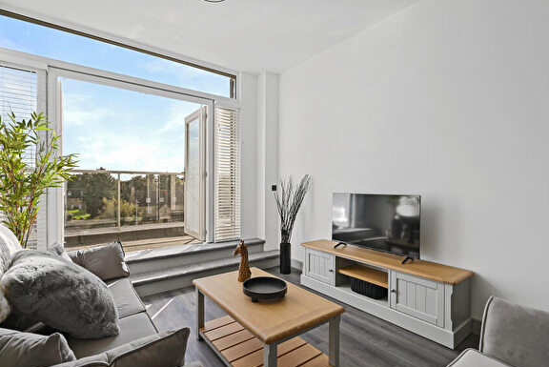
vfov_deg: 70.5
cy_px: 192
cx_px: 265
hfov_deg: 93.2
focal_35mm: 17
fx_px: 259
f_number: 7.1
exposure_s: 1/13
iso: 100
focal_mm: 14
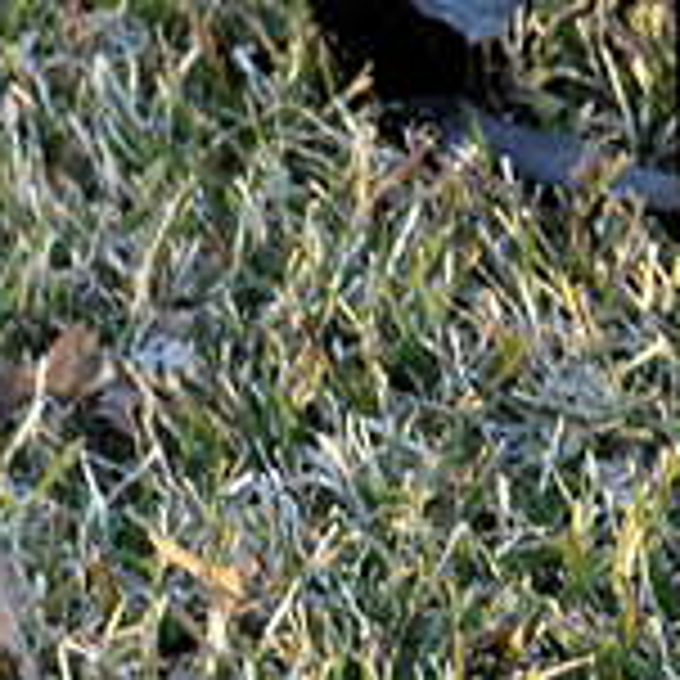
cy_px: 320
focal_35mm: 354
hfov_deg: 4.8
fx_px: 7876
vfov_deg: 4.9
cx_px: 1599
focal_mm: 35
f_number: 6.3
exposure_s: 1/60
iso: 400
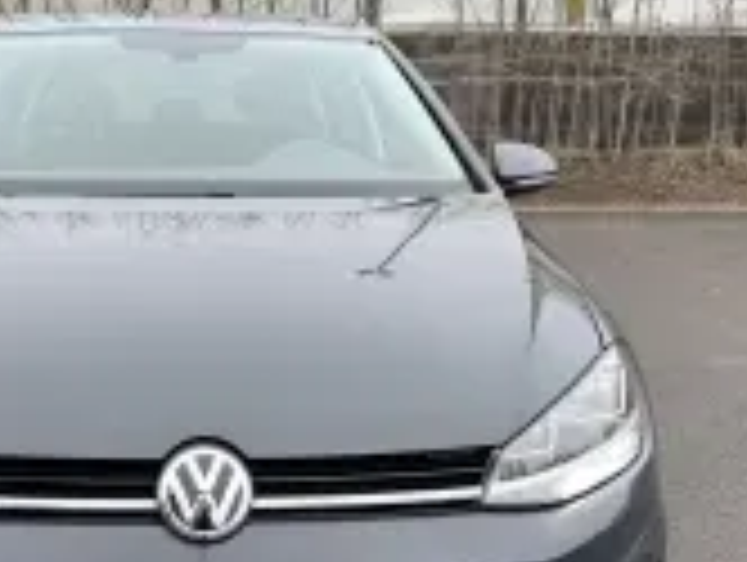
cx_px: 216
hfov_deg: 36.2
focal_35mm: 52
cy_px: 351
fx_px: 1124
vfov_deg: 28.0
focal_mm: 6.76
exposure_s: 1/246
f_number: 1.78
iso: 64
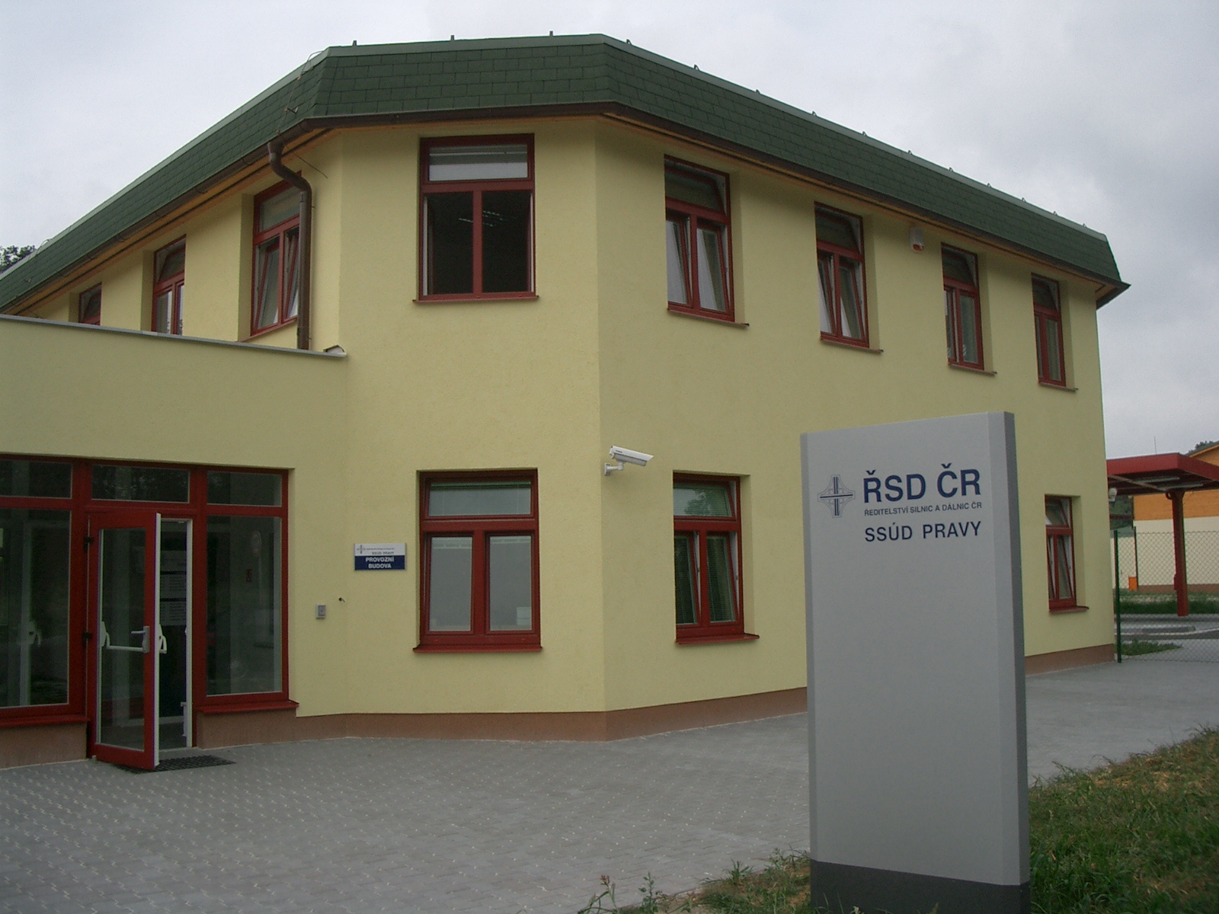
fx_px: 1233
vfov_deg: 40.7
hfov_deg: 52.6
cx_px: 610
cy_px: 457
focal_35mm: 35
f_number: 4.3
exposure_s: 1/400
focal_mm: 5.8
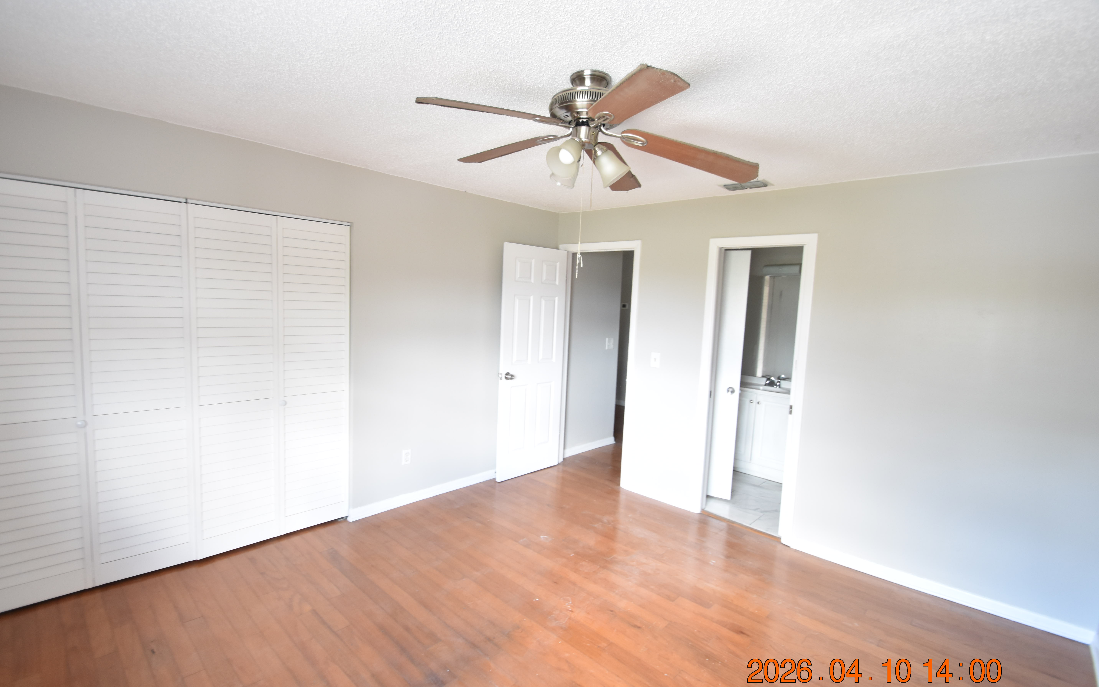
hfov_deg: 97.8
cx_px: 535
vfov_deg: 71.3
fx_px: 479
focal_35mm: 16
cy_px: 345
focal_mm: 10
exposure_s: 1/30
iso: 800
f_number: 3.5
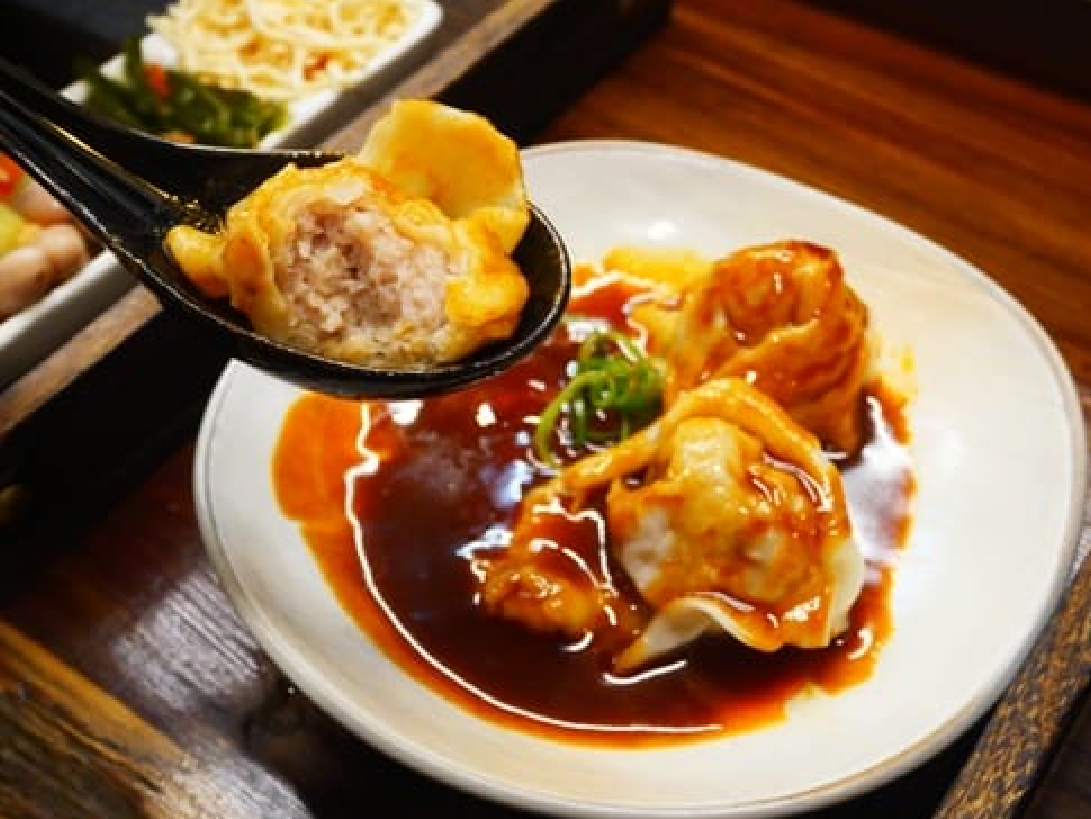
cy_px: 362
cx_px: 570
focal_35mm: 44
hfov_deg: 42.9
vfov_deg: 32.9
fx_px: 1387
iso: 1600
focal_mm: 16
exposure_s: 1/60
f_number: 4
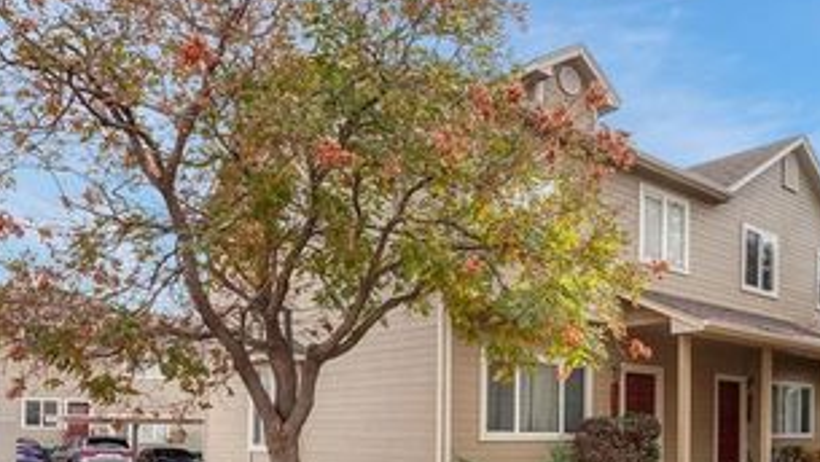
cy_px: 364
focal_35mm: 24
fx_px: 522
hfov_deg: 72.7
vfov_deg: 45.5
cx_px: 581
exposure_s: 1/8000
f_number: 8
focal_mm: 14
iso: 400
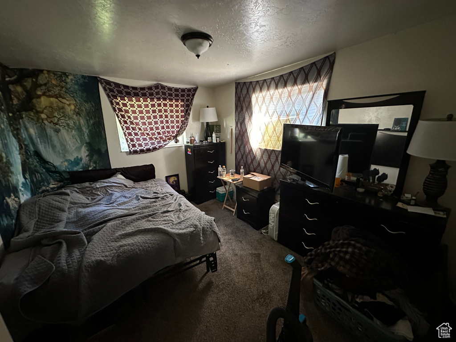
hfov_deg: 102.1
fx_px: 184
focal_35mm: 14
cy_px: 171
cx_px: 228
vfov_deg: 85.7
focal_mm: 2.22
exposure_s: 1/46
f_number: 2.2
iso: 1250
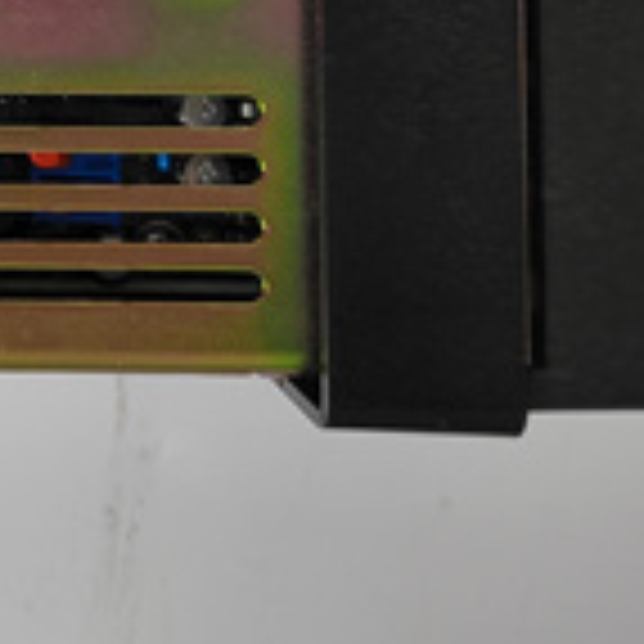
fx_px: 1494
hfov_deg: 21.5
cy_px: -128
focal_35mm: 71
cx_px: -243
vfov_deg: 22.4
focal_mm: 5.52
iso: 378
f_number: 1.9
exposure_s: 1/100
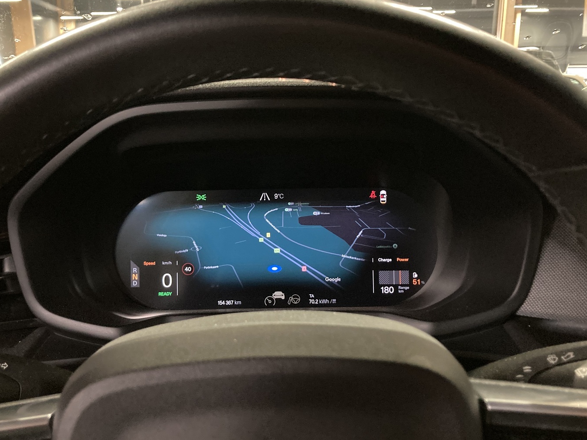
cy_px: 230
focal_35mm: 30
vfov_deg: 46.8
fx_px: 509
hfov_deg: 59.9
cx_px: 275
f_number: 1.8
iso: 800
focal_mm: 3.99
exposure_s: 1/15
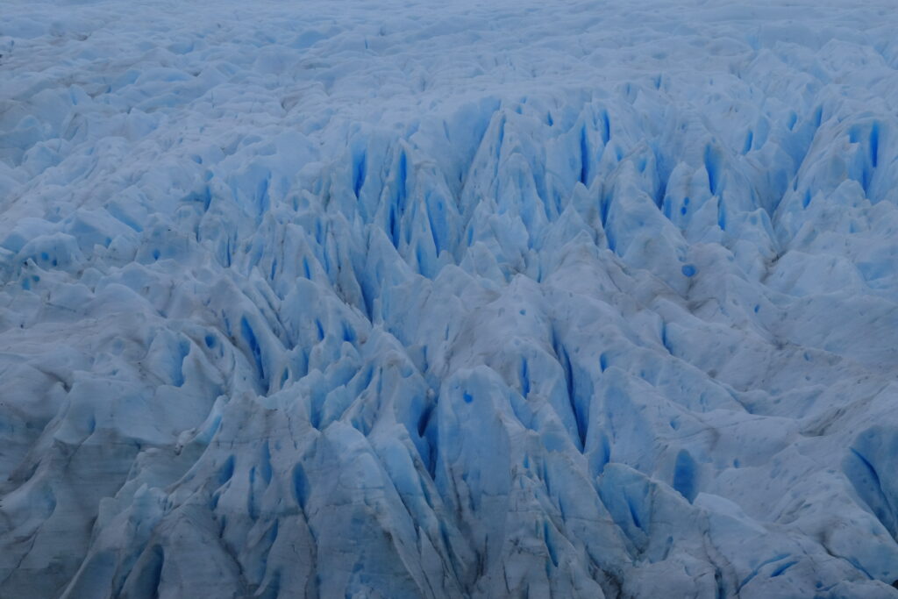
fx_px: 5239
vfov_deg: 6.5
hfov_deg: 9.8
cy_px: 300
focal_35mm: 210
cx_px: 449
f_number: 22
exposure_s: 1/250
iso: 800
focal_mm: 140
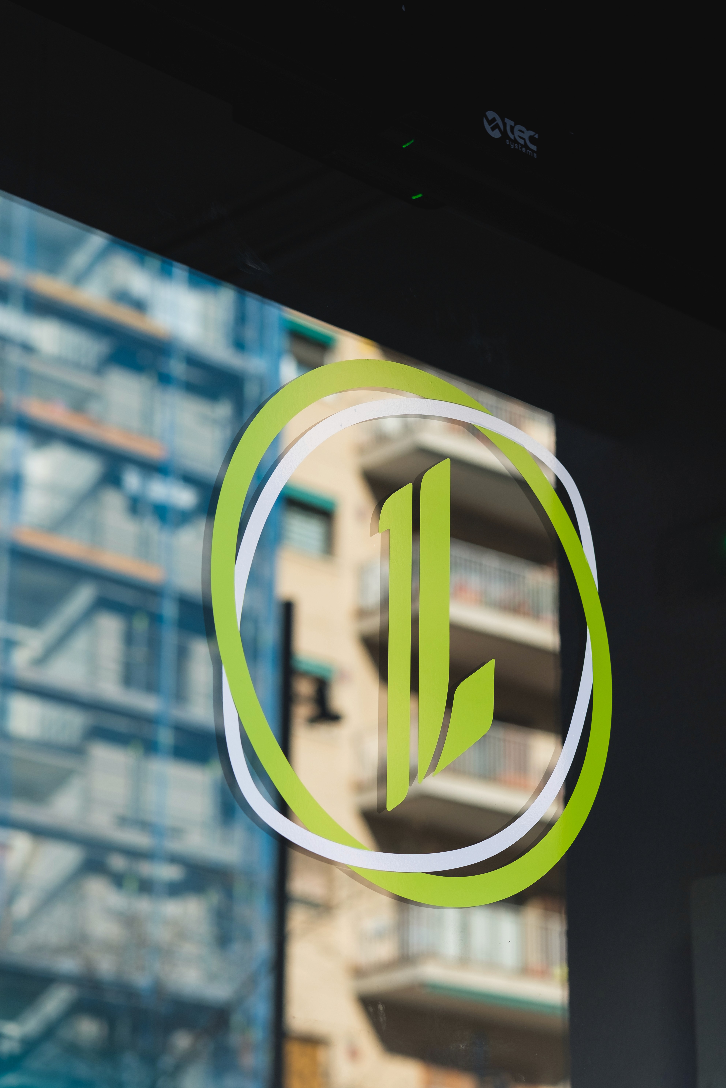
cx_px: 363
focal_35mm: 84
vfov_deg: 24.2
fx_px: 2541
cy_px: 544
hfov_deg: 16.3
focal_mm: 56
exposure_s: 1/320
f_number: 4
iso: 200
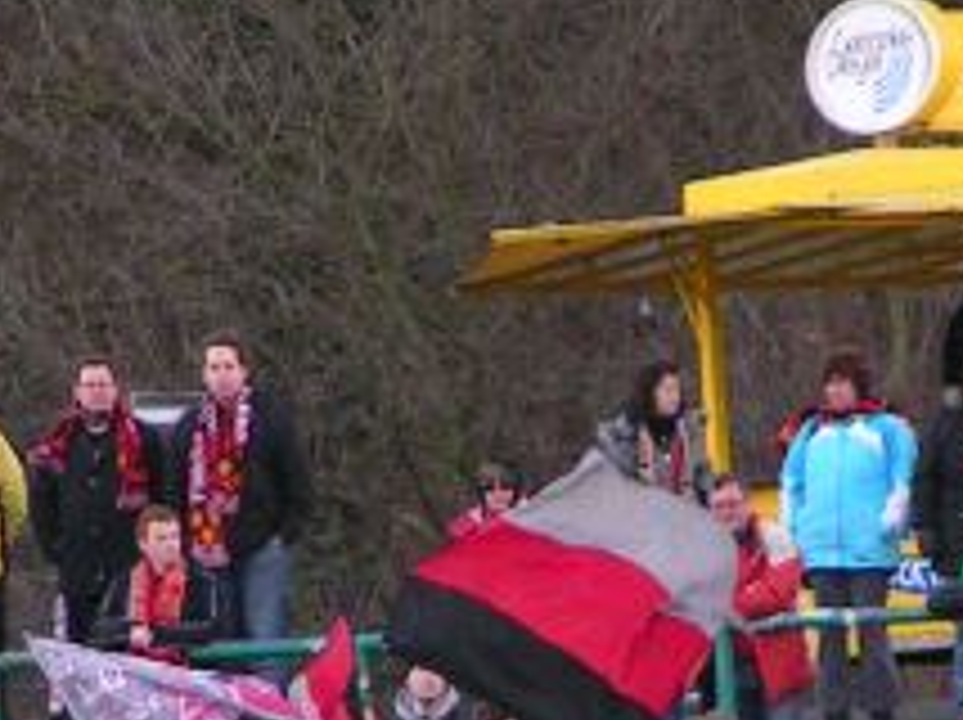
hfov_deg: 1.5
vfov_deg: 1.1
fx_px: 36958
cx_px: 490
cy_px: 526
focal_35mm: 1330
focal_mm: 54.2
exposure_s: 1/320
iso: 125
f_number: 3.5
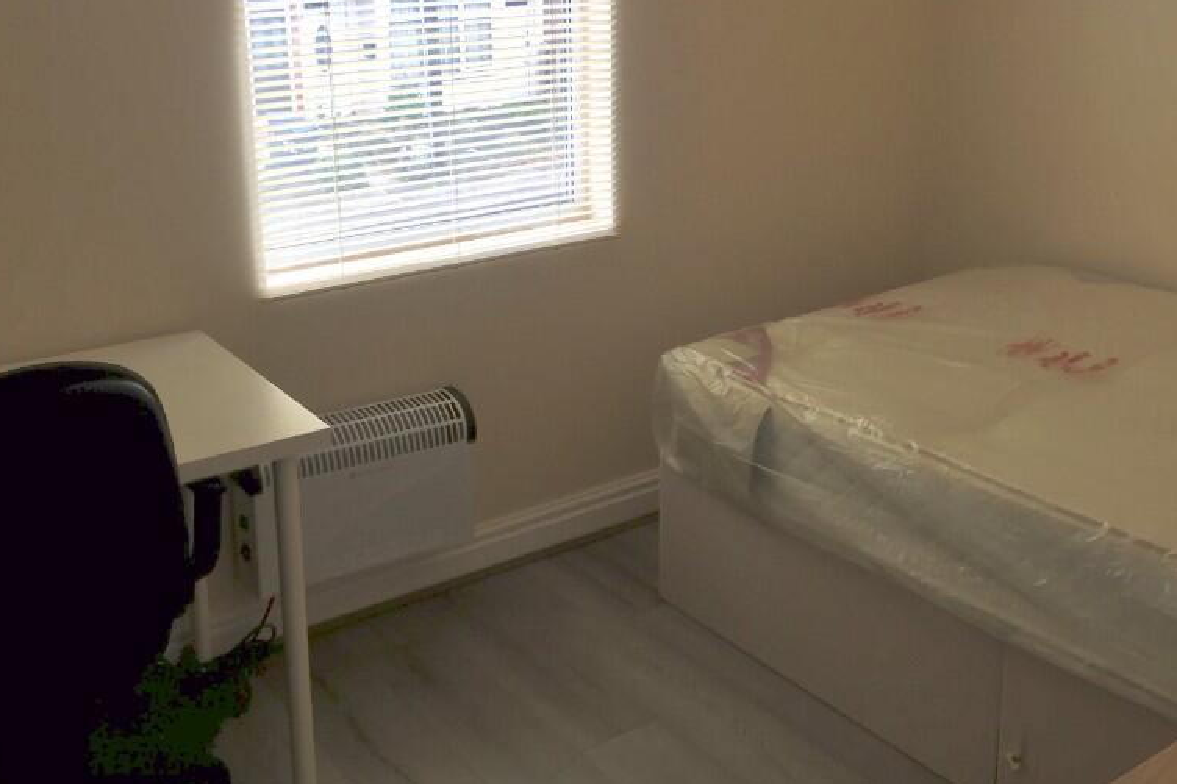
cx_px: 583
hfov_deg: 47.4
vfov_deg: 32.5
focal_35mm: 41
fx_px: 1340
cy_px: 292
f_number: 2.2
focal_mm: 4.15
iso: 32
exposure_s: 1/116
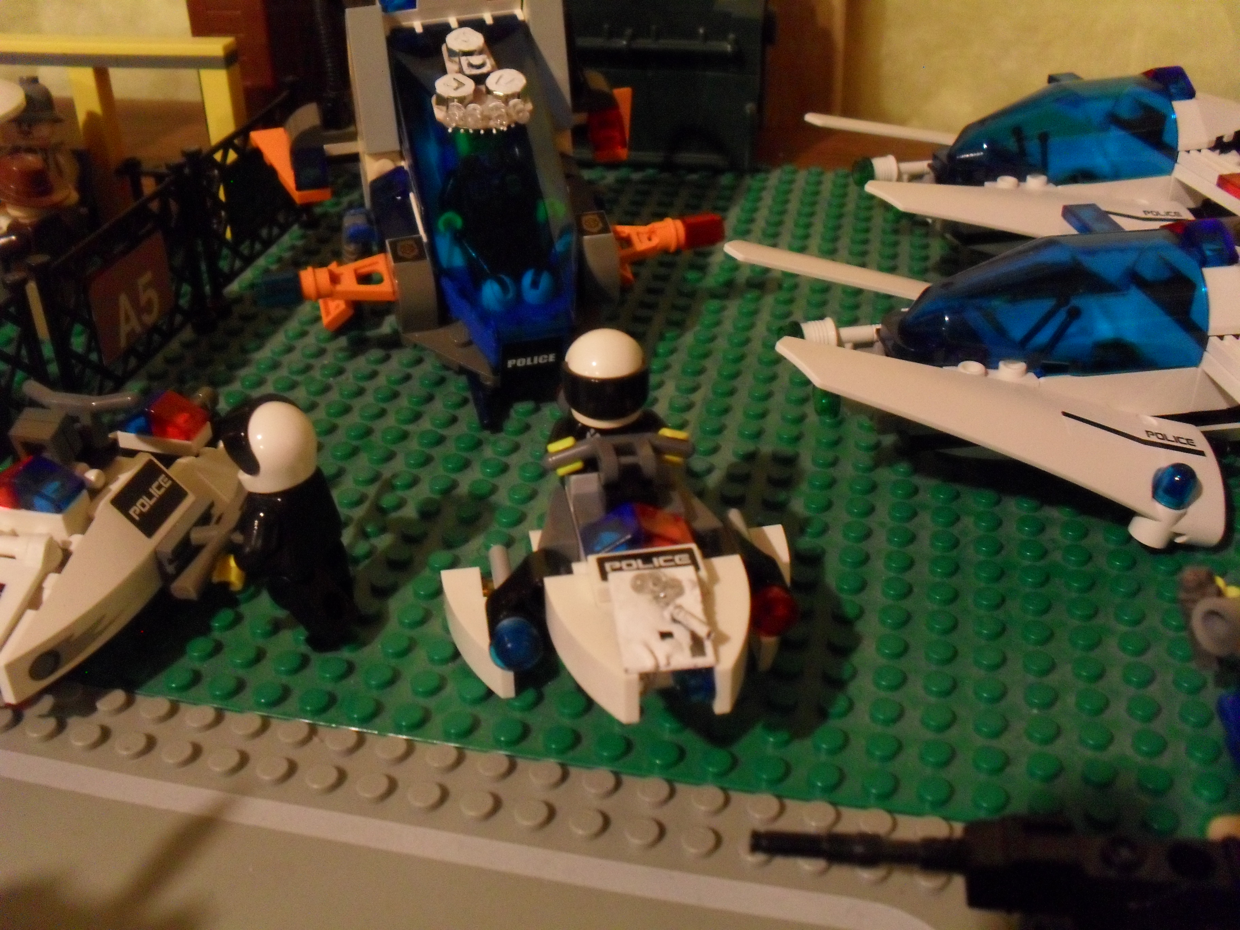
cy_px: 465
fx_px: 1254
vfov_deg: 40.7
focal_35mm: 35
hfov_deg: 52.6
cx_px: 620
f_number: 3.2
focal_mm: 6.3
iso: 400
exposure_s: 1/8
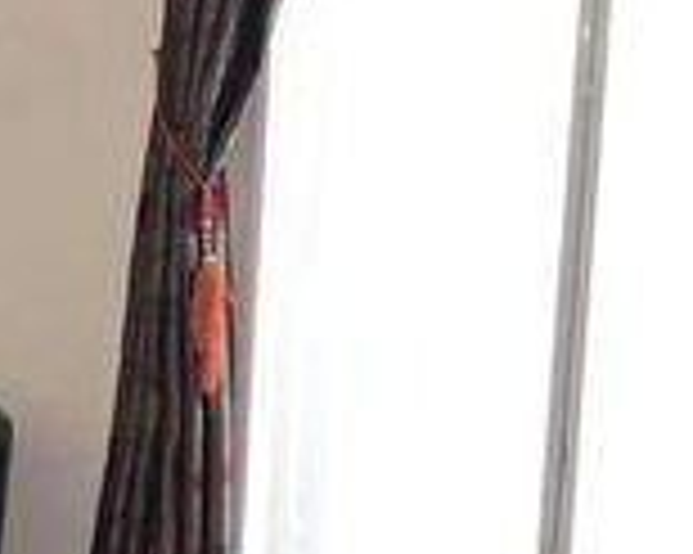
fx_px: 1578
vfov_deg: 19.9
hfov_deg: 22.0
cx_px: -230
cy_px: 236
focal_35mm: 77
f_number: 5.6
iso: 2800
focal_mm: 12
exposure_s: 1/100
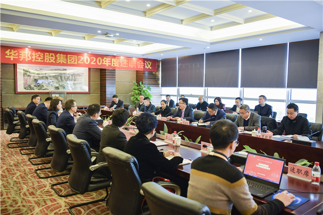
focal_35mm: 30
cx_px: 162
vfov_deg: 43.6
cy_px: 108
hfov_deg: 62.0
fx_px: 269
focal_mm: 30
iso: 1250
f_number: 2.8
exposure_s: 1/125
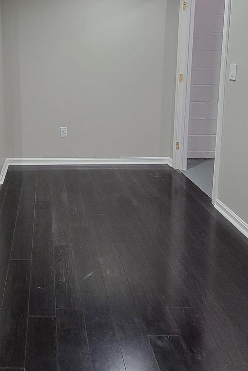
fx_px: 279
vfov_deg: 63.1
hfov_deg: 44.8
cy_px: 89
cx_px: 39
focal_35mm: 27
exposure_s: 1/60
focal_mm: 2.2
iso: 400
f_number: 2.2
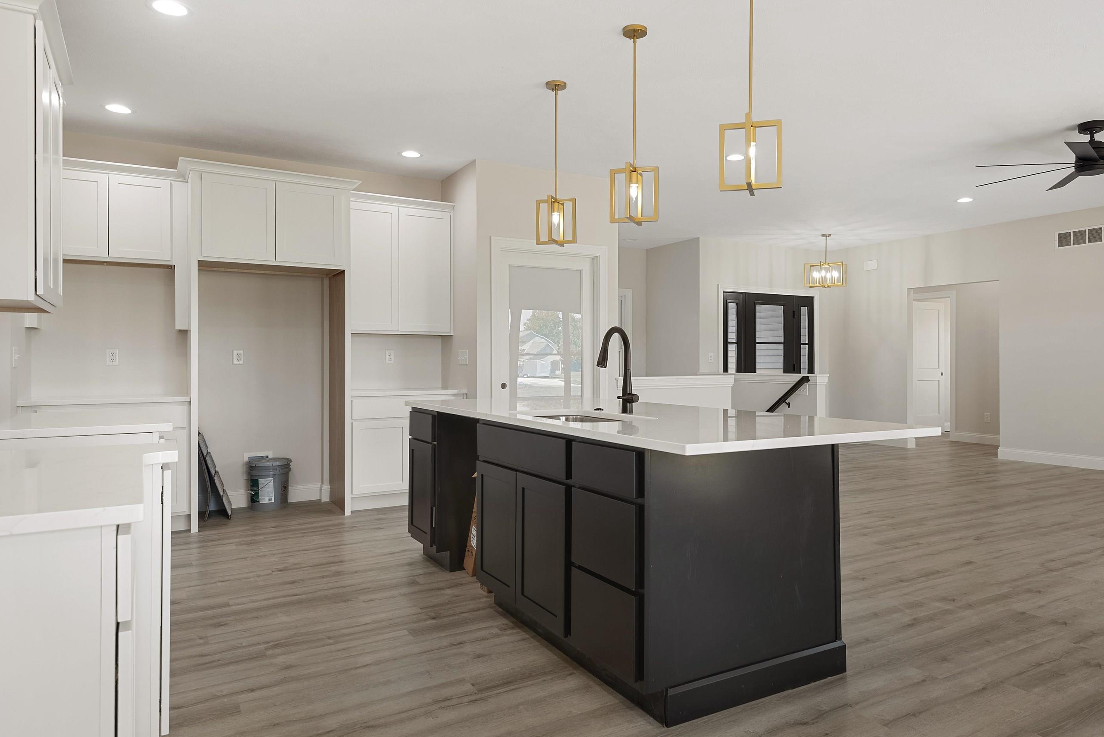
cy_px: 361
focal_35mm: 24
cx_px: 624
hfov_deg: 73.4
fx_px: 736
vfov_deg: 53.2
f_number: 8
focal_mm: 20
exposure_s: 1/15
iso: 250
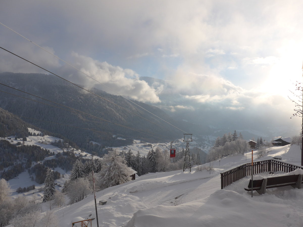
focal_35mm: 29
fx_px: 254
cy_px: 114
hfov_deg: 61.7
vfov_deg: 48.2
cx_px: 152
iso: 80
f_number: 3.5
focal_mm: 6
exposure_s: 1/2000
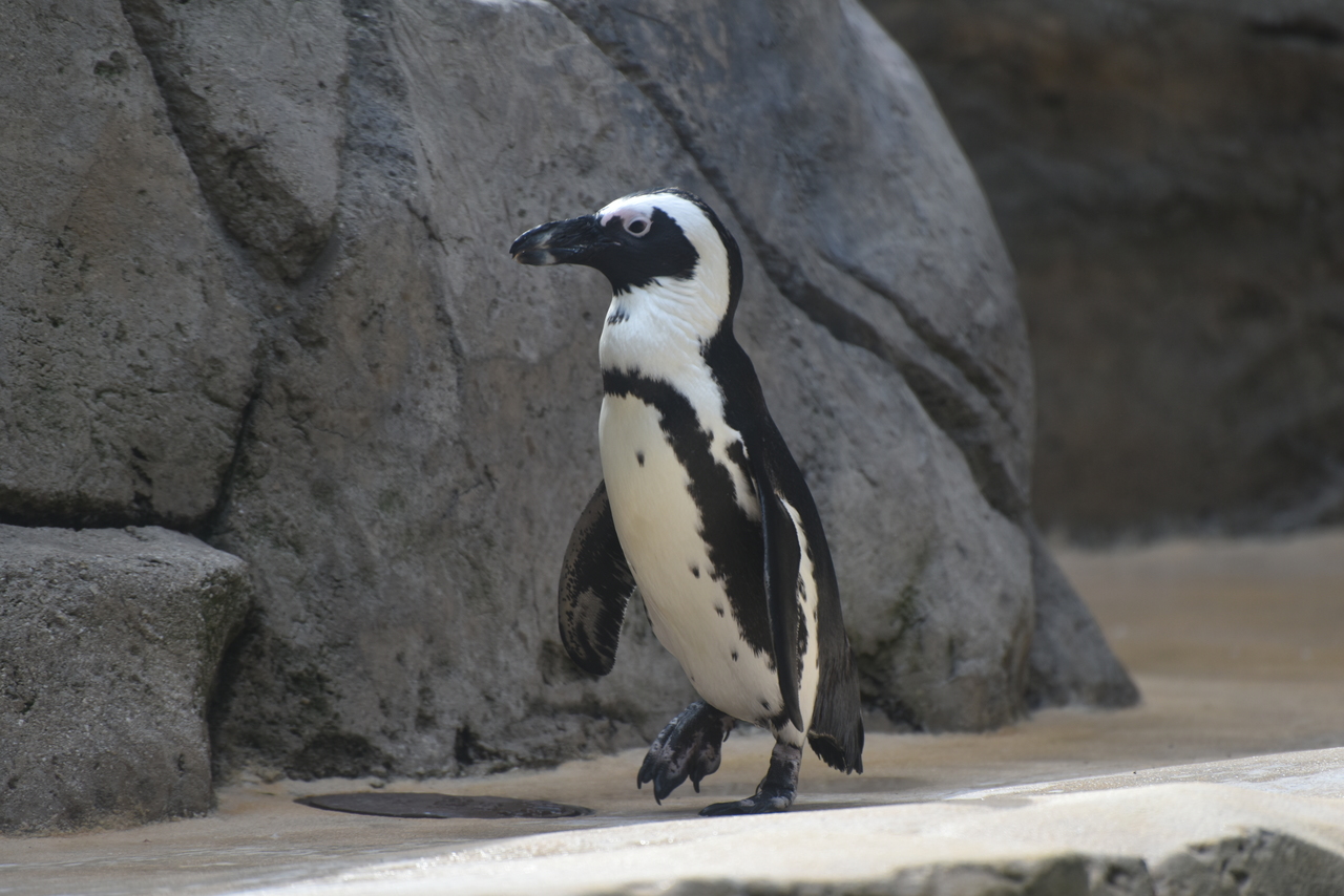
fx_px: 11202
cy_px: 448
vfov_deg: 4.6
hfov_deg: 6.9
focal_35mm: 300
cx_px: 672
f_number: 5.6
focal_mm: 300
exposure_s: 1/640
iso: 400
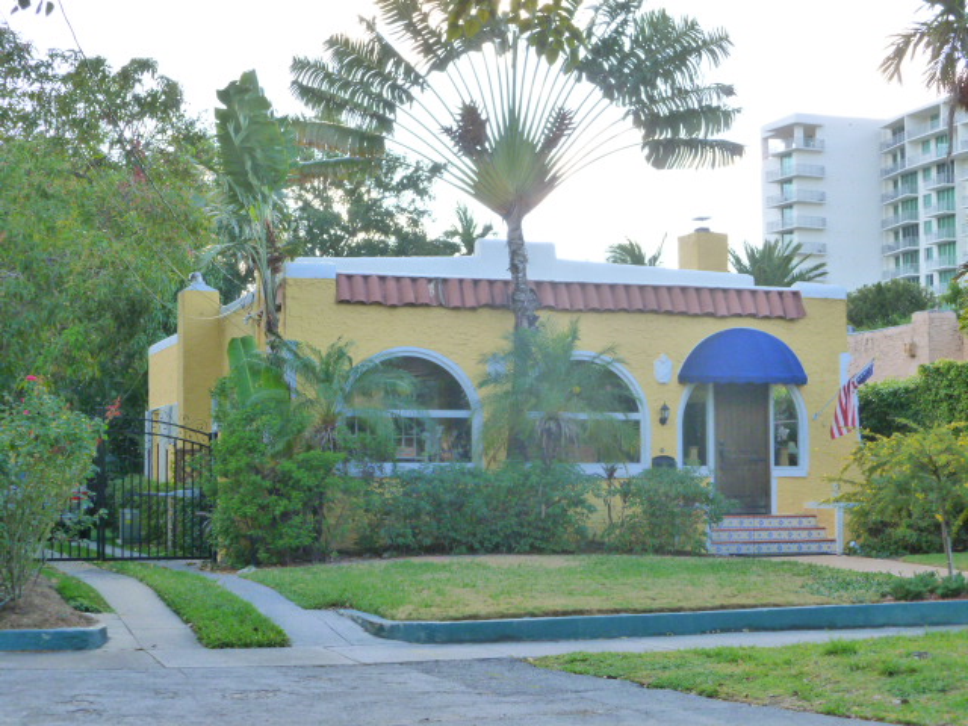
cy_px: 363
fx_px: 1846
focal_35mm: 66
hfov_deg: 29.4
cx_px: 484
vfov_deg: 22.3
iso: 250
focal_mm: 11.7
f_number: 4.2
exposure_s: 1/200
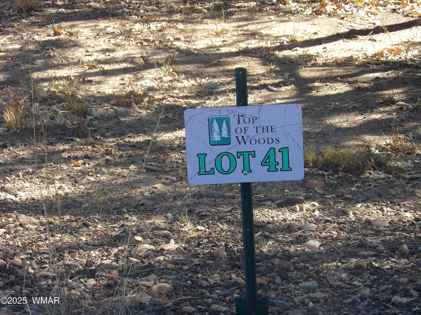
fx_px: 1739
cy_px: 158
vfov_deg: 10.4
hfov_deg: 13.8
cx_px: 210
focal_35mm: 143
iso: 100
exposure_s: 1/113
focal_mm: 25.6
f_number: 4.3
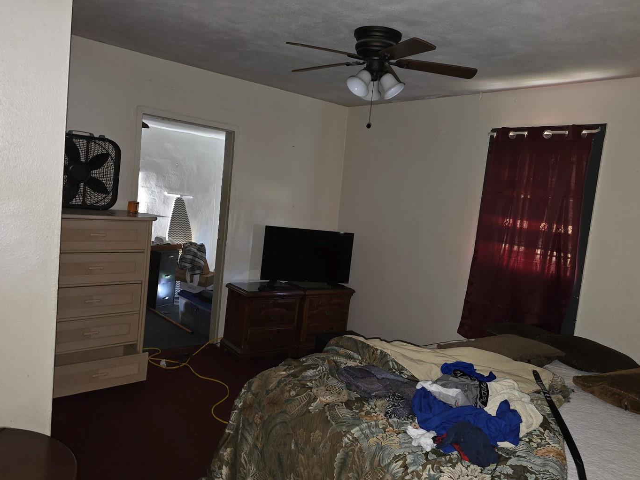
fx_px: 499
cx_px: 344
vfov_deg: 51.3
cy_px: 251
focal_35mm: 27
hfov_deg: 65.2
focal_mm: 6.3
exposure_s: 1/12
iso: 250
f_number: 1.7
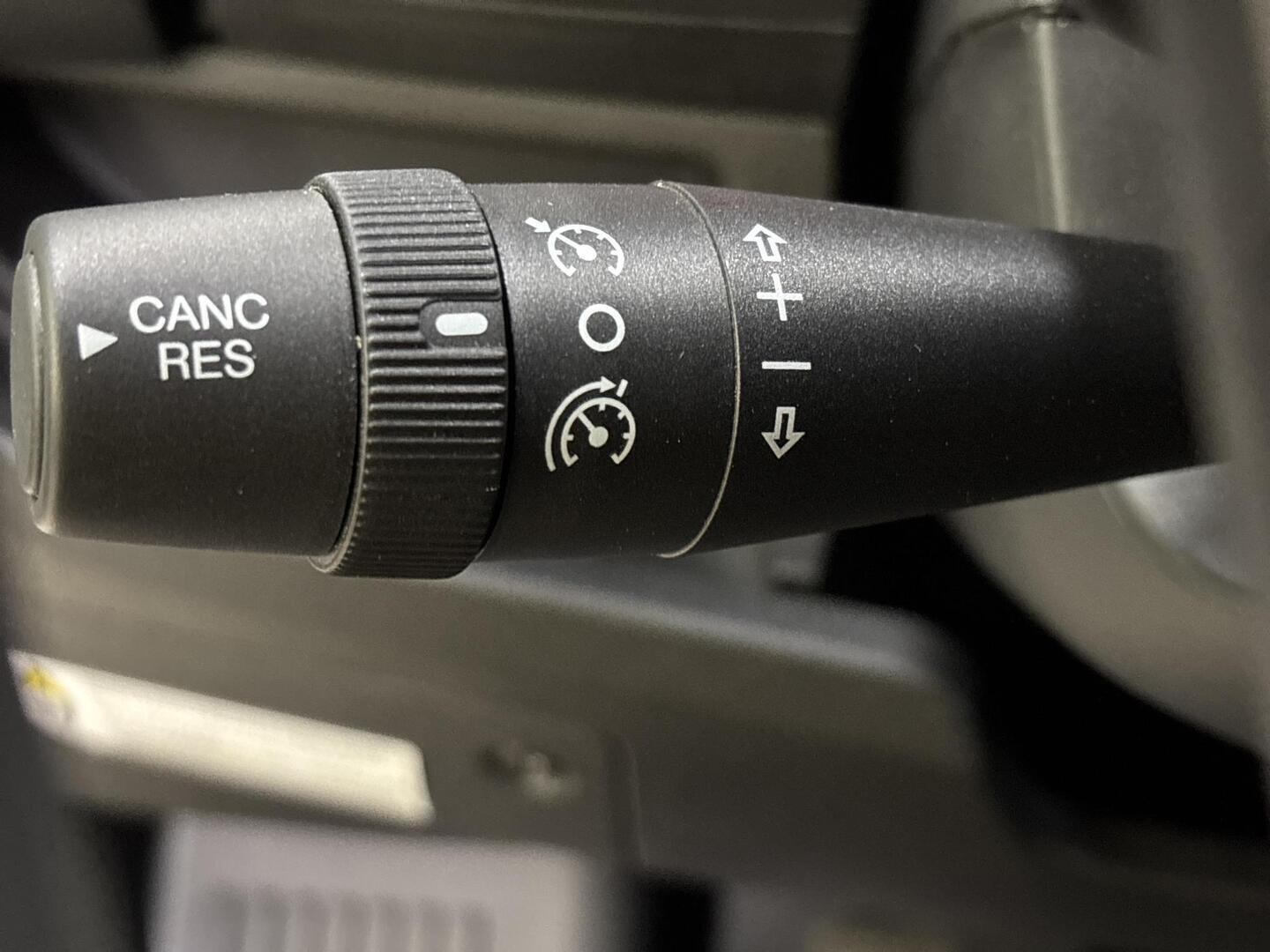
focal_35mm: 52
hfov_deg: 36.8
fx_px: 1908
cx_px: 635
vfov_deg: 28.0
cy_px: 476
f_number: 1.6
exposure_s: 1/20
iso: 500
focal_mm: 5.96
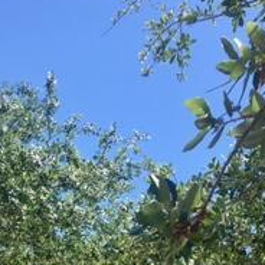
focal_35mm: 89
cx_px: -3
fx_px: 771
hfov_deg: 18.9
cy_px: 419
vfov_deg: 17.2
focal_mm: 4.15
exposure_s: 1/864
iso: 25
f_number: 2.2
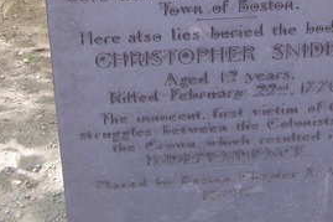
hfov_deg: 22.9
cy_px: -26
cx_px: 193
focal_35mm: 89
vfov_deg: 14.9
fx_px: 823
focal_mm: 6
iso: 80
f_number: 2.7
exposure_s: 1/60
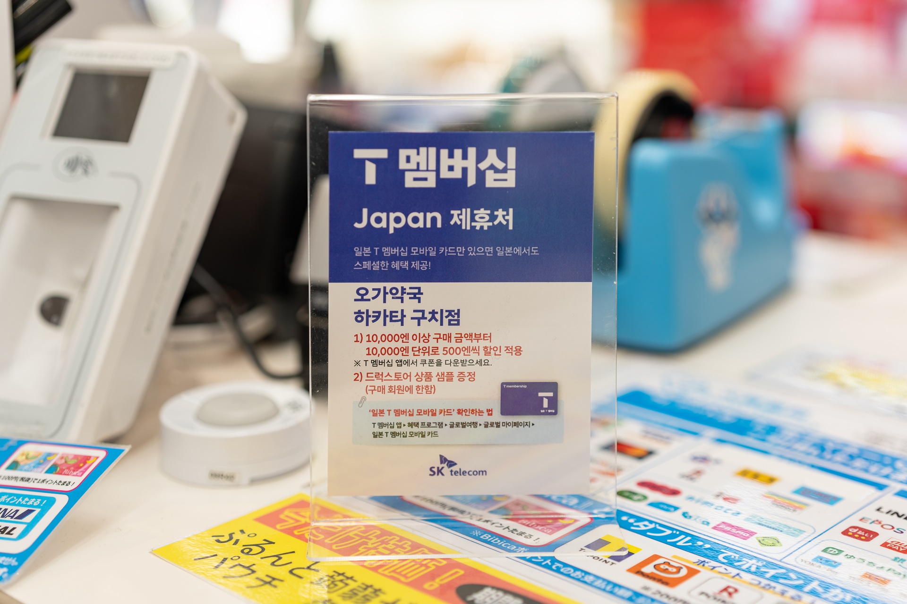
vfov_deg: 27.0
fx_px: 1260
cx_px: 454
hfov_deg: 39.6
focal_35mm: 50
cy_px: 302
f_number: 2.2
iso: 100
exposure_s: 1/100
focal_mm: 50
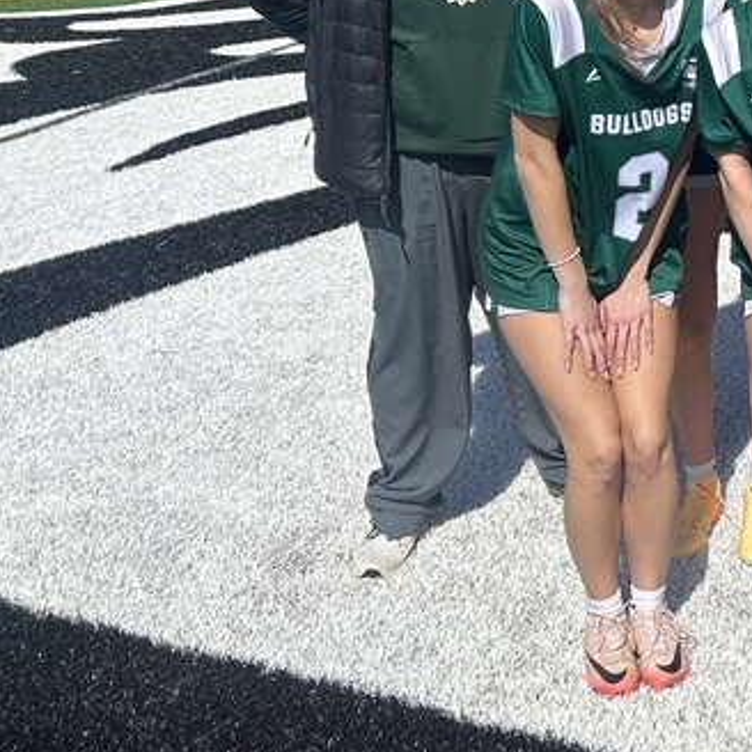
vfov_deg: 24.1
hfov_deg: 21.1
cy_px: 96
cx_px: 1105
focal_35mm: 70
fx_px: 1720
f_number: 1.5
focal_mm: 5.7
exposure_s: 1/8000
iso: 50
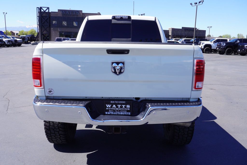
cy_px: 82
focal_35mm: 33
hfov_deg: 57.2
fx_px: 227
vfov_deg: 40.0
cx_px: 124
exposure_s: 1/125
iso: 100
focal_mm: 22
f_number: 9
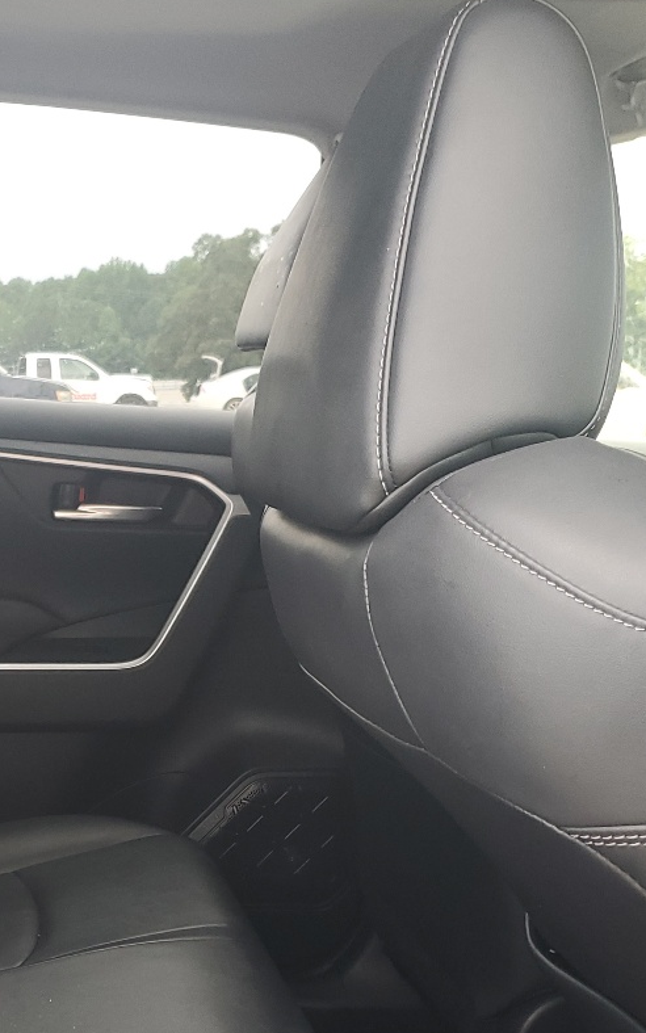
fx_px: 1577
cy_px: 769
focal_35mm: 56
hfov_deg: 22.0
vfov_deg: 35.5
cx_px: -43
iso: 58
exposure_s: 1/60.2
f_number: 1.5
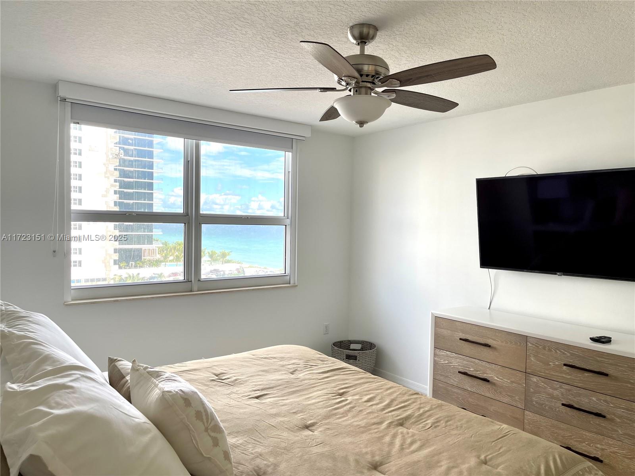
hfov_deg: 67.3
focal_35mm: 26
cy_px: 238
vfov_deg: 53.1
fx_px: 477
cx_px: 318
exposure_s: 1/223
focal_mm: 5.1
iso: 32
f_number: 1.6
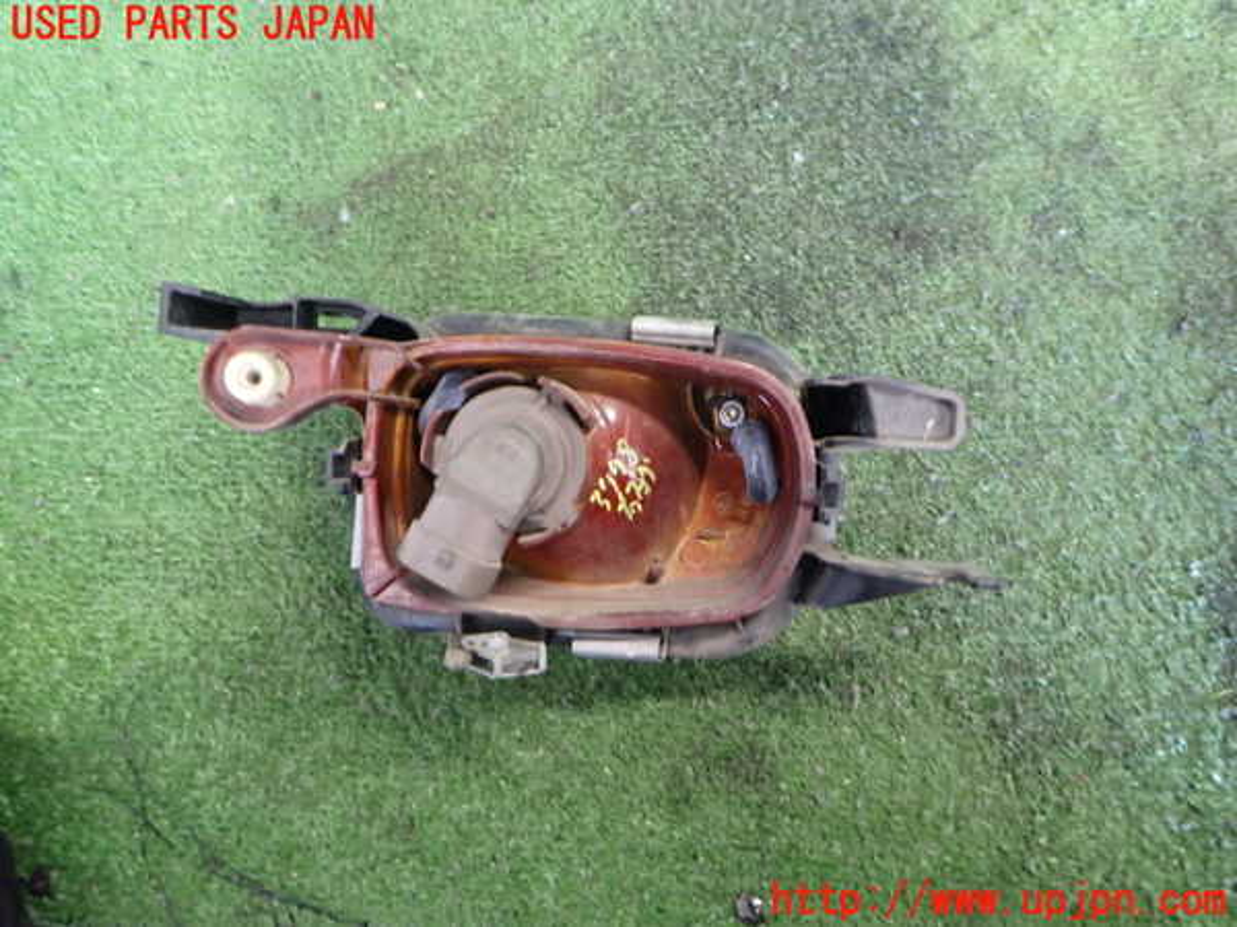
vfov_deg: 54.9
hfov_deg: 69.4
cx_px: 618
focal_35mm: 25
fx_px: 893
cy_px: 464
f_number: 2
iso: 500
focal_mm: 4.5
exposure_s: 1/30
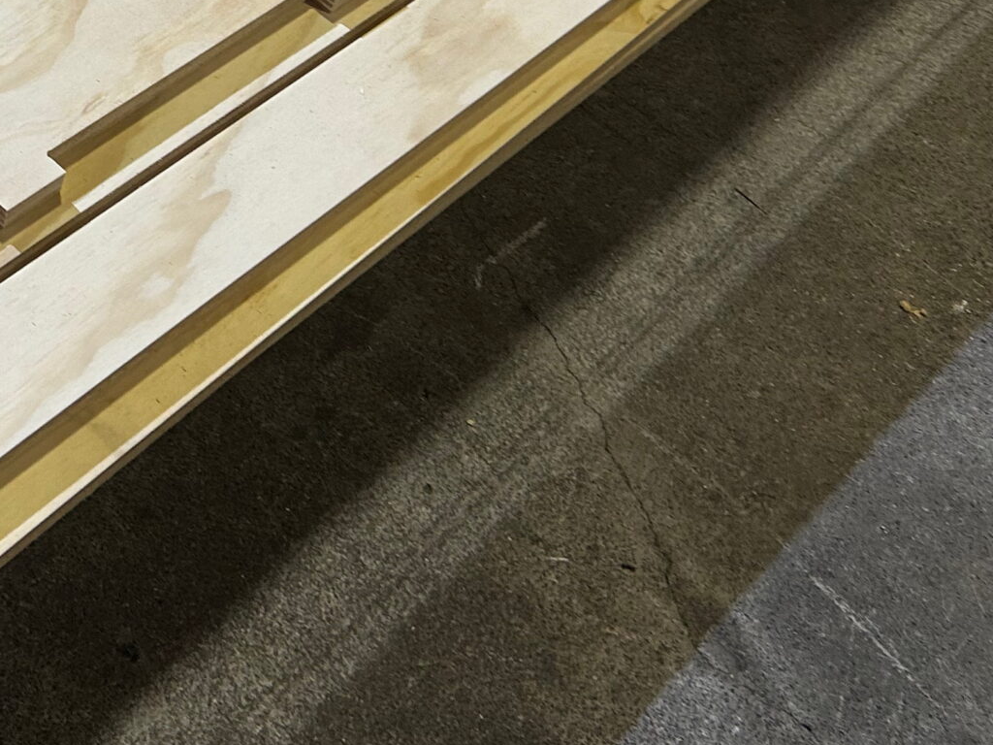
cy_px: 3
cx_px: -93
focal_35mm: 65
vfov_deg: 21.8
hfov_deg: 27.4
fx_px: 1865
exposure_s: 1/50
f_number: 1.5
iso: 125
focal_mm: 5.7
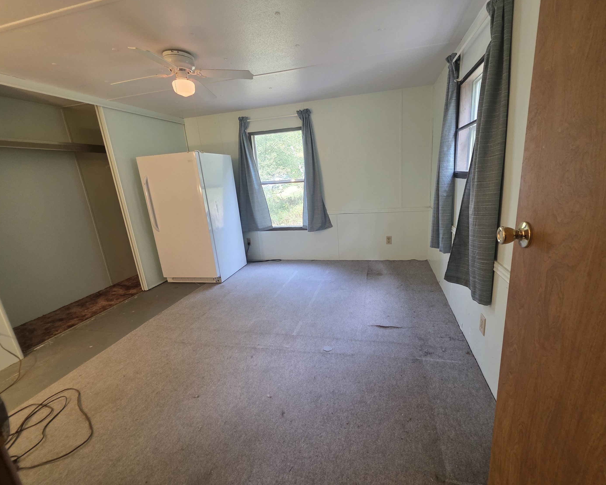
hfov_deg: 100.6
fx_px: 251
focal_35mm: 14
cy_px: 241
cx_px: 321
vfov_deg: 88.0
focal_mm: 2.2
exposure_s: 1/60
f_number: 1.9
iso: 200
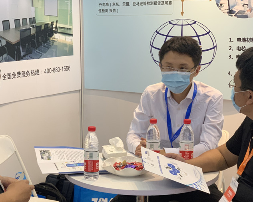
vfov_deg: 19.8
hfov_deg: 24.7
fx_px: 576
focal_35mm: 77
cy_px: 136
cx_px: 106
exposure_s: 1/50
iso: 160
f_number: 2.4
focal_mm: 6
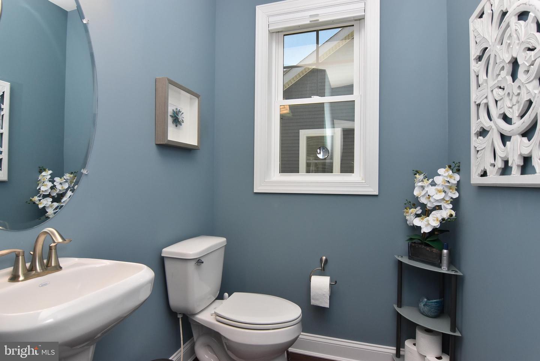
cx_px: 270
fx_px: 270
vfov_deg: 67.5
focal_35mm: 18
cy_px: 180
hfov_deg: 90.0
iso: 800
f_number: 11
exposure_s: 1/100
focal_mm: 12
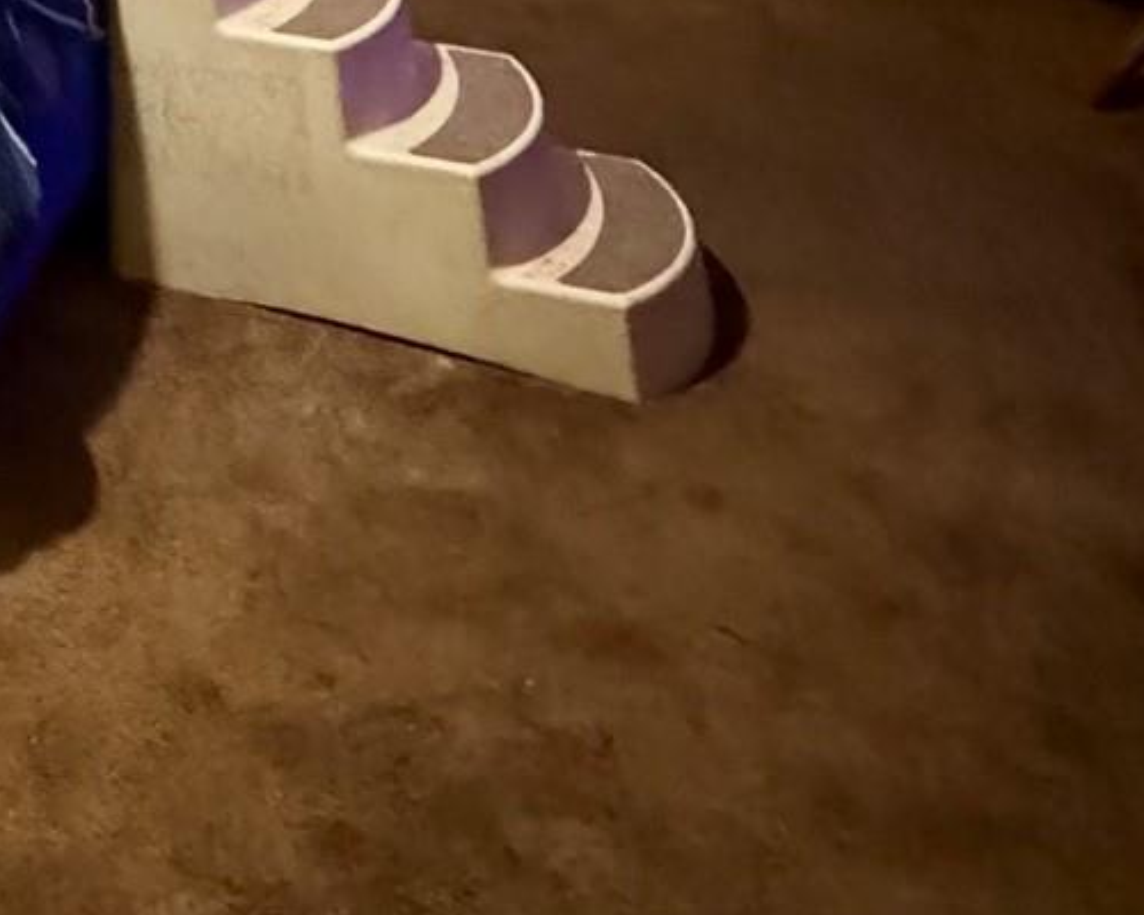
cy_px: -524
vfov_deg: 21.8
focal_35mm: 56
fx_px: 1896
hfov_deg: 28.7
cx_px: -265
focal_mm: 2.22
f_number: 2.2
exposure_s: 1/30
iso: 1250
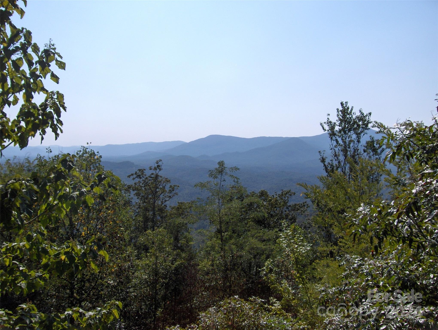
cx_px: 219
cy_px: 165
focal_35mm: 39
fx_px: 494
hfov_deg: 47.8
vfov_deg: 36.9
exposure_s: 1/1124
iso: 100
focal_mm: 8
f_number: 4.8
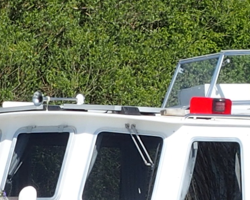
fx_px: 3484
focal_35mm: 471
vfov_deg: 3.3
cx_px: 157
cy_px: 105
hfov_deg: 4.1
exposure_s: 1/640
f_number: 5
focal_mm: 14.5
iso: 100
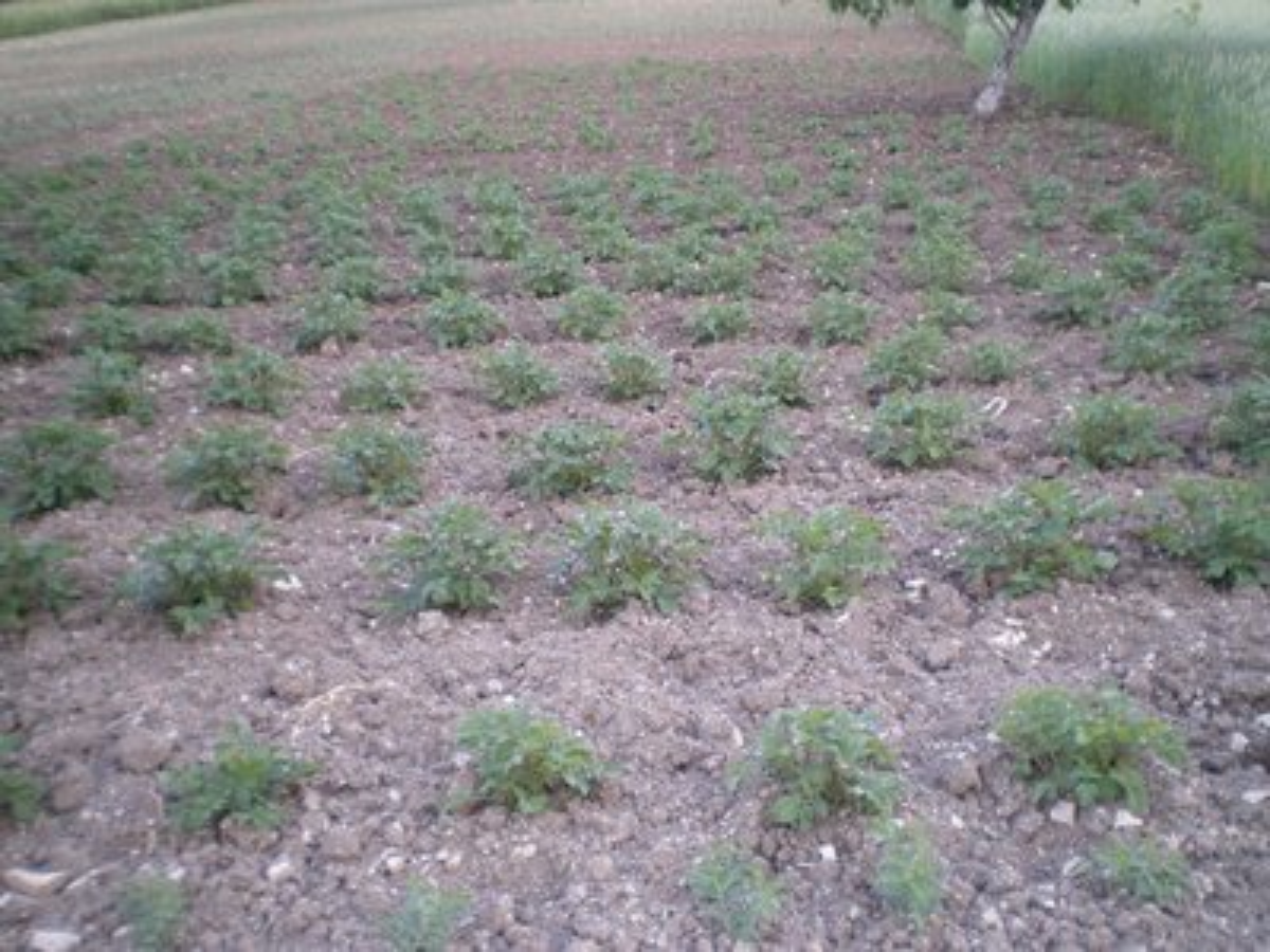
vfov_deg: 37.7
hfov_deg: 49.0
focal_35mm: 38
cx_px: 635
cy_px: 476
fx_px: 1394
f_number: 3.1
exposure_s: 1/115
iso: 64
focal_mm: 6.3
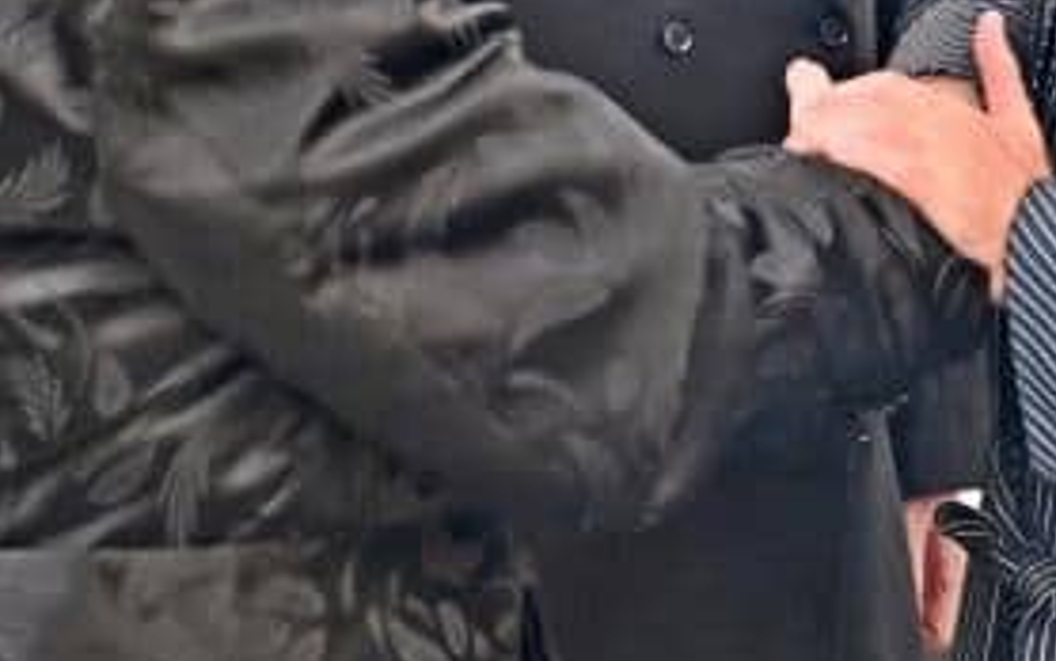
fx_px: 4319
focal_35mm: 150
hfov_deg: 13.9
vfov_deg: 8.5
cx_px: 847
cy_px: -389
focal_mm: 40
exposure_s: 1/200
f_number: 4
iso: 800
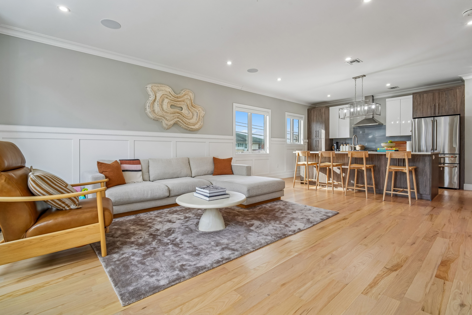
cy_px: 158
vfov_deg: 73.7
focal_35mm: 16
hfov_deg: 96.7
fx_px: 210
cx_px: 236
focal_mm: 16
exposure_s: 1/40
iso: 400
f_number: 8
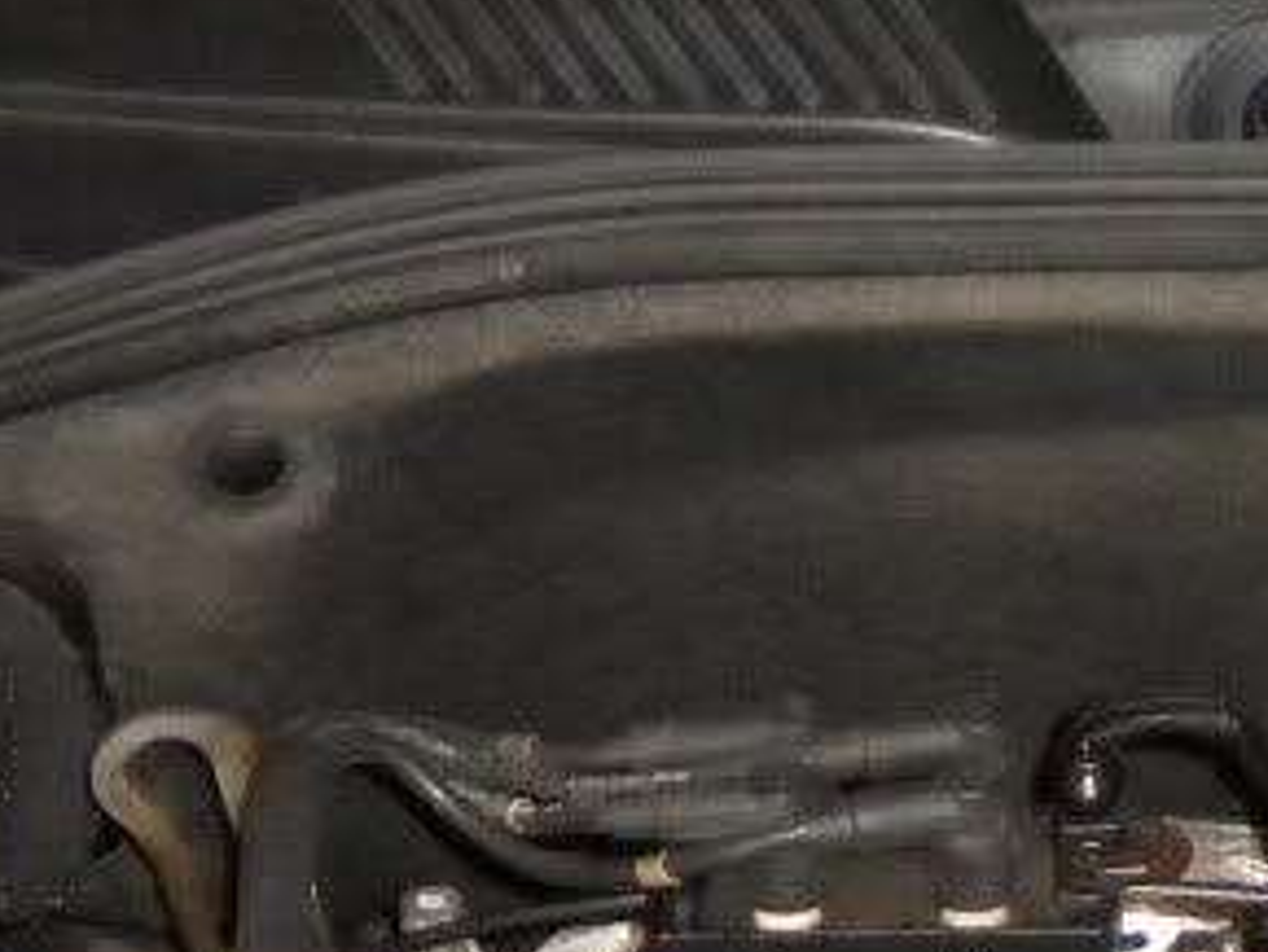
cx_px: 1316
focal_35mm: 124
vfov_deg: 11.6
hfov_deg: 15.5
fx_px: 4544
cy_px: 1228
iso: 400
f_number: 3.1
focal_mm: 6.3
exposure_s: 1/30
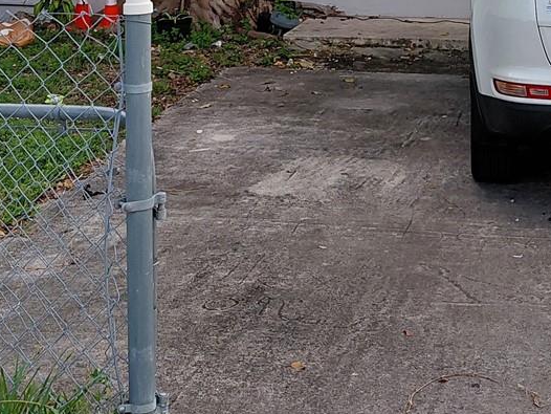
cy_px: -161
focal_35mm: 76
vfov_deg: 17.8
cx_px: 348
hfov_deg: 25.6
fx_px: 1210
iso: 50
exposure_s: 1/775
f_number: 1.8
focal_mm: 4.69
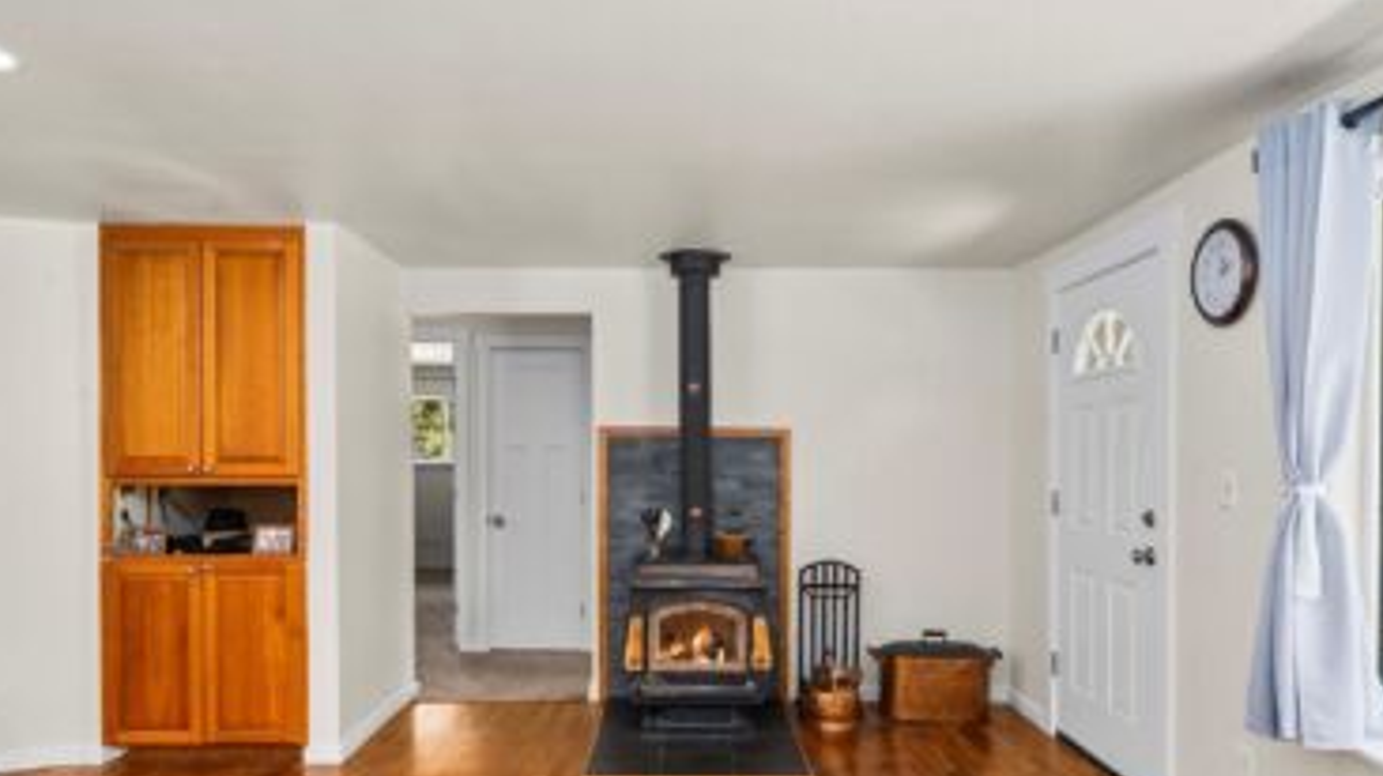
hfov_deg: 76.3
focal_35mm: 24
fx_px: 880
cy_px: 465
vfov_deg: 47.3
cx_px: 671
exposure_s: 1/60
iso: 500
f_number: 8
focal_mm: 21
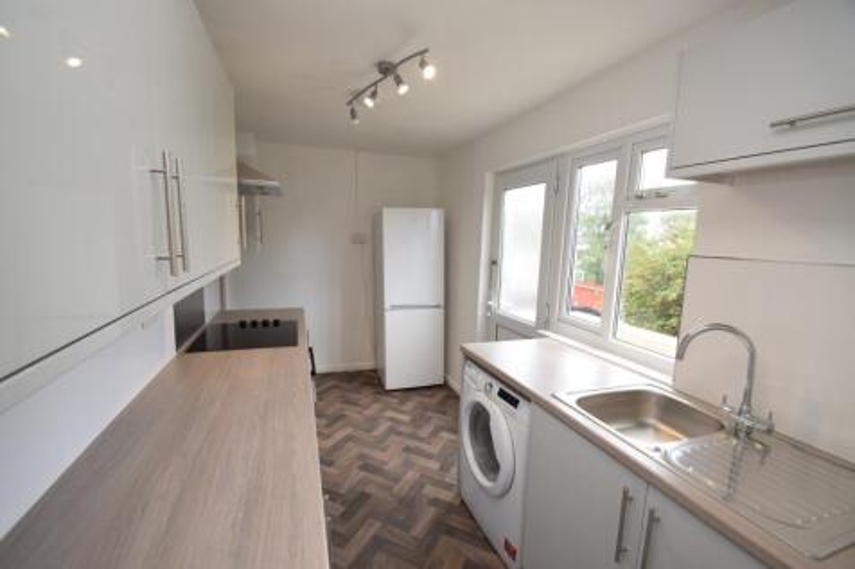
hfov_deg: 100.4
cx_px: 428
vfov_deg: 77.3
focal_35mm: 15
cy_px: 284
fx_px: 356
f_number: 5.6
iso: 450
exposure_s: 1/125
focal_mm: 10
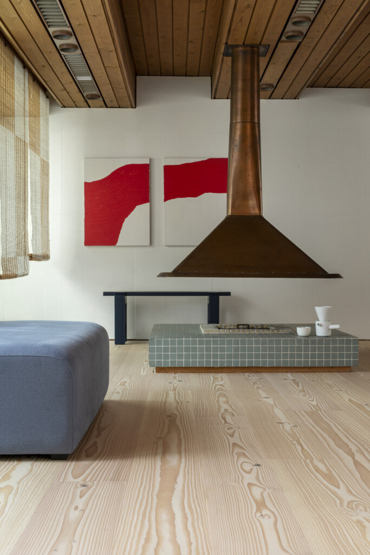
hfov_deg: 27.0
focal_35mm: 50
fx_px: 771
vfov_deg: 39.6
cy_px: 278
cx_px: 185
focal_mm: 50
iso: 100
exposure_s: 1/8
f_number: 9
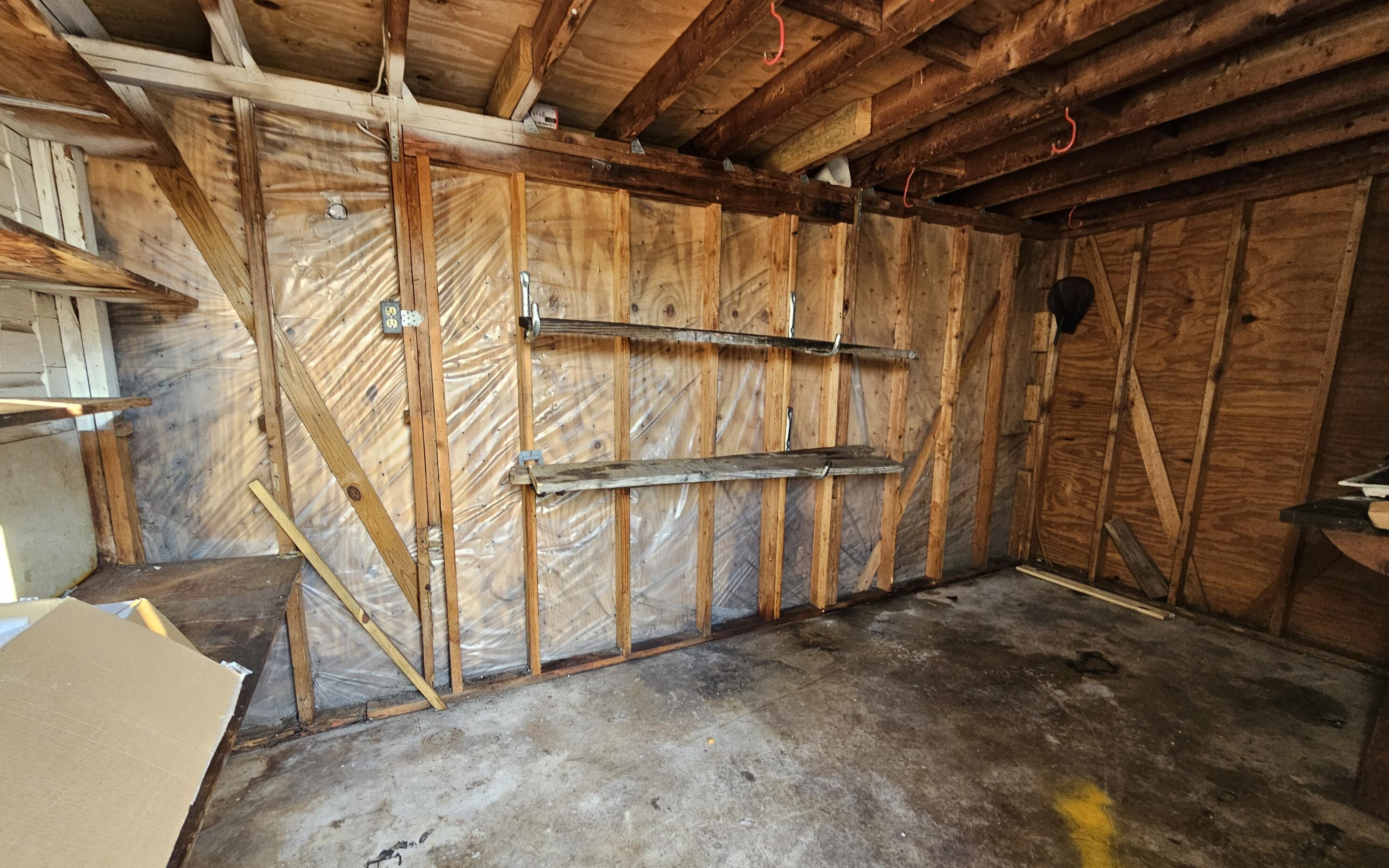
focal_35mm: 14
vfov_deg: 78.4
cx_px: 688
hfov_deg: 105.3
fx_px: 530
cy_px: 475
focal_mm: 2.2
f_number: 2.2
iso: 250
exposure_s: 1/60
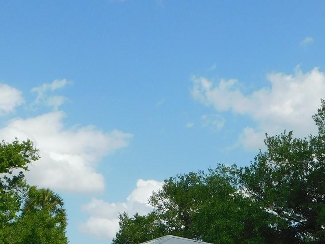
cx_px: 195
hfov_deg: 25.0
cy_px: 228
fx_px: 733
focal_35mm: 78
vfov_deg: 18.5
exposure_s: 1/1250
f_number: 3.5
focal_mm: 6.3
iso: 125
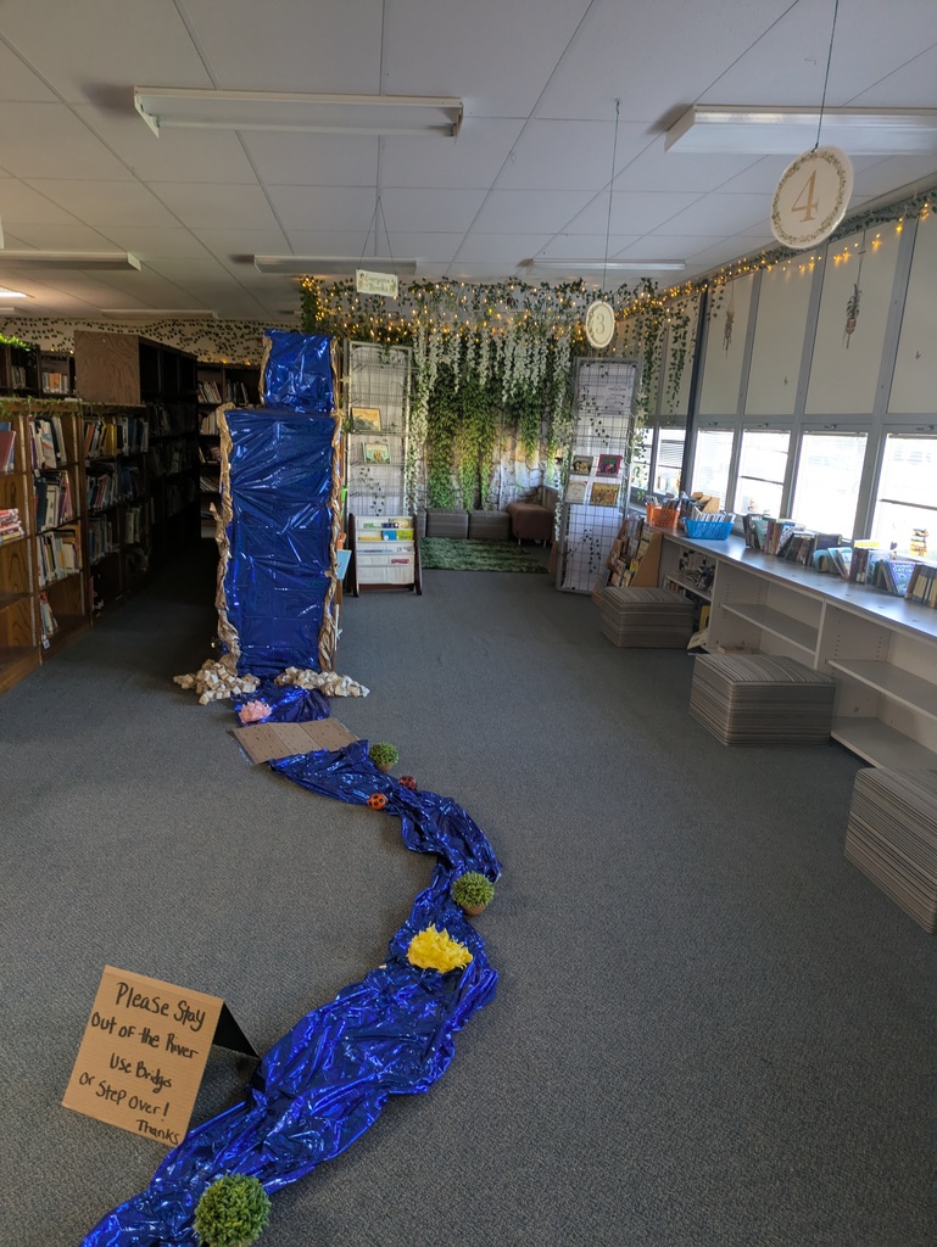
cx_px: 468
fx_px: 902
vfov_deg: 69.4
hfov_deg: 54.9
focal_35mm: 25
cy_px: 624
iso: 240
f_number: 1.89
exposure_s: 1/40
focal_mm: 5.43
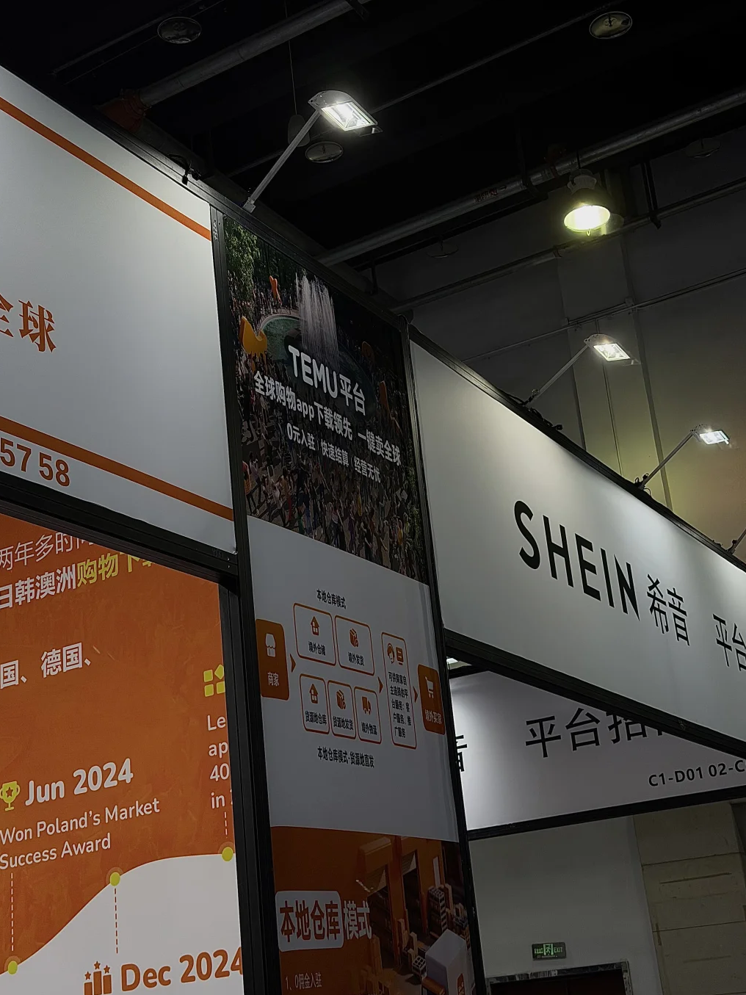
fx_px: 1466
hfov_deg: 28.6
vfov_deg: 37.5
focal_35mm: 51
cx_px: 352
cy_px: 492
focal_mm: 6.76
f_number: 1.78
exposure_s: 1/359
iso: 64
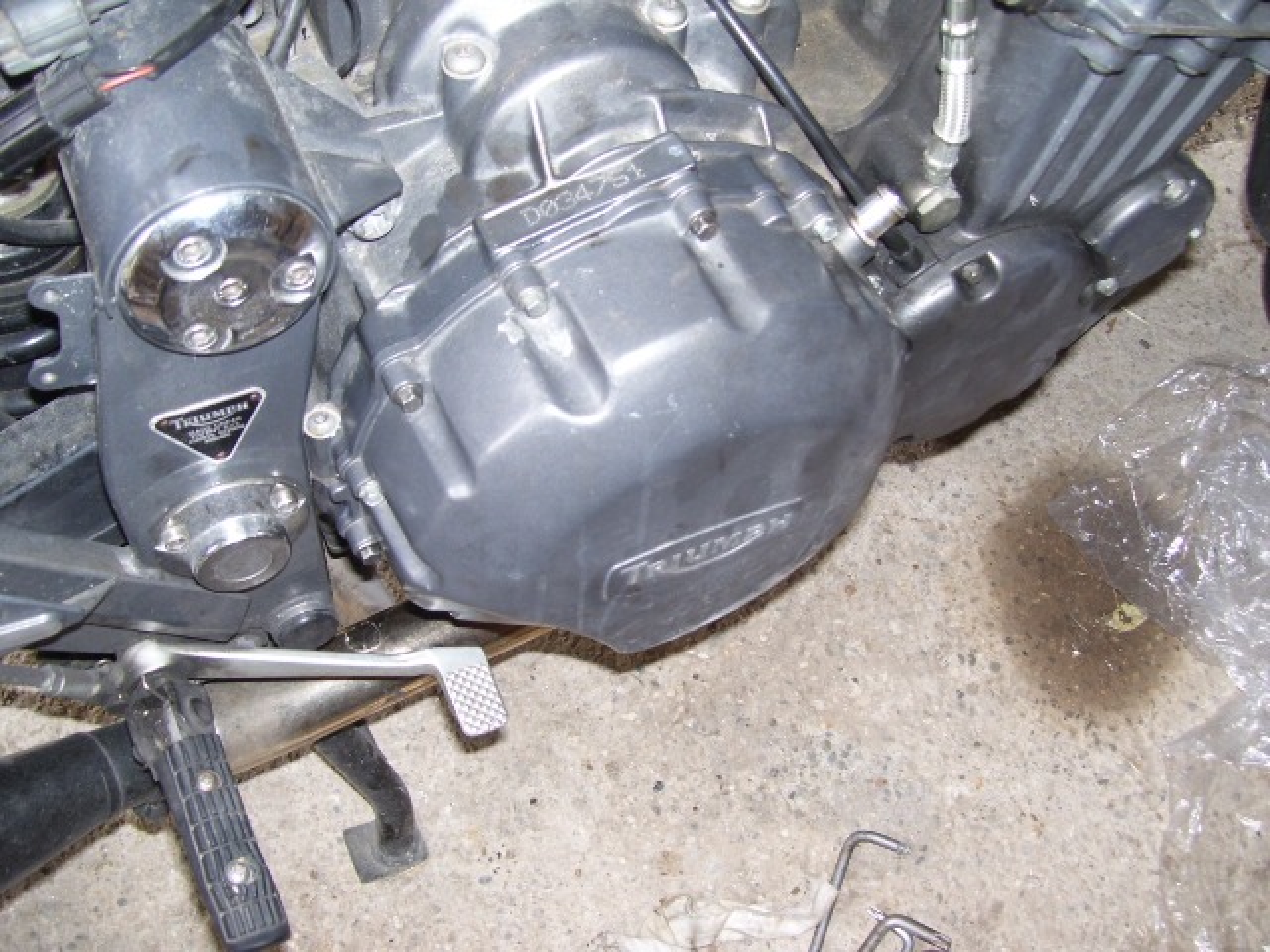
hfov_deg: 50.1
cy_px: 476
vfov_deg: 38.7
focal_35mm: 37
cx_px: 635
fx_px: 1357
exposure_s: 1/60
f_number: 2.7
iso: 80
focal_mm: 6
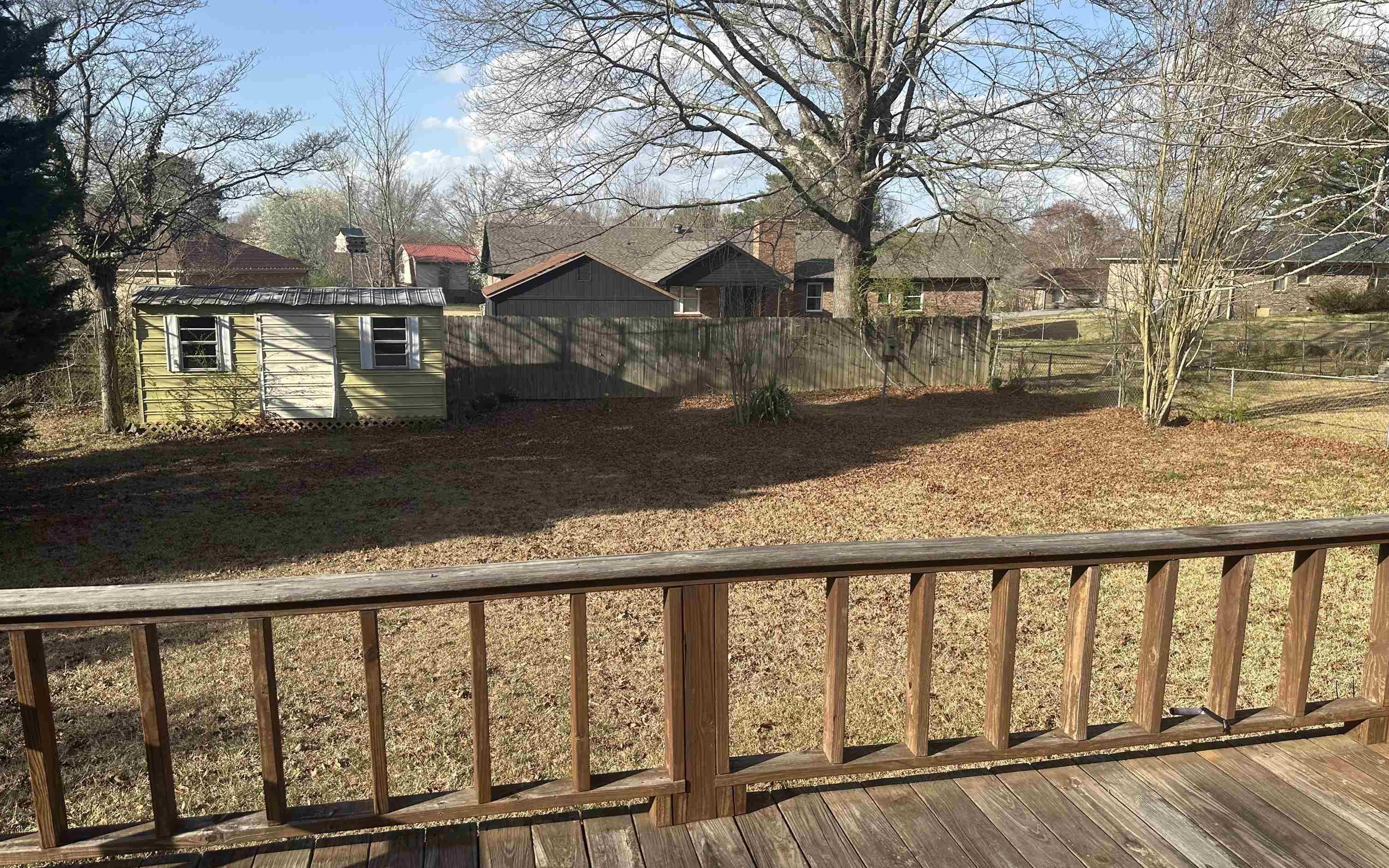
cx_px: 683
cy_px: 448
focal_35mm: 26
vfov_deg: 47.6
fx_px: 984
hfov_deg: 70.4
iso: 80
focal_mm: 6.86
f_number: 1.78
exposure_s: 1/2028
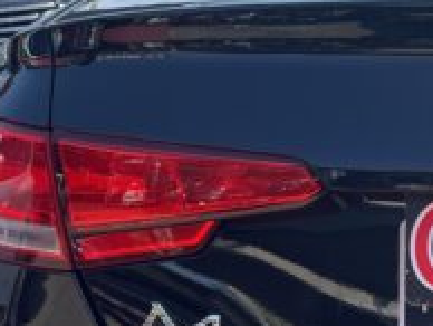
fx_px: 1340
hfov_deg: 16.9
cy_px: 310
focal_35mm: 107
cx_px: 625
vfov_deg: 13.7
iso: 50
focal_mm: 5.1
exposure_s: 1/891
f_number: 1.6
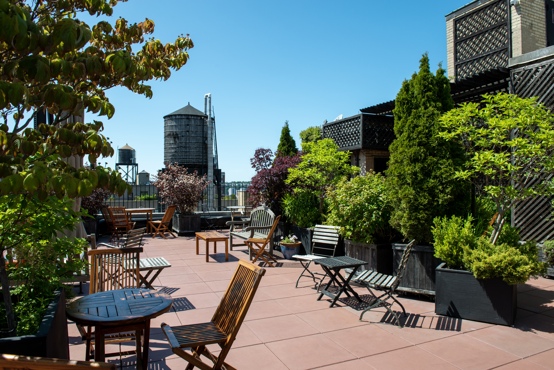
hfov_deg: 73.7
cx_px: 277
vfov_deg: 53.2
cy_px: 185
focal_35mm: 24
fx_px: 369
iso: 250
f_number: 10
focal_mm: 24
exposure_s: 1/250
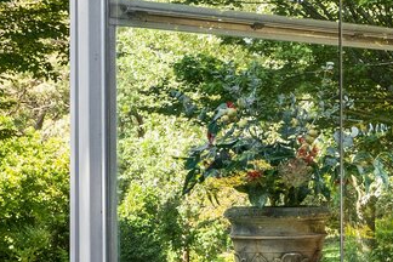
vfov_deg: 15.3
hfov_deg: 21.0
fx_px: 972
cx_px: 494
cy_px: 167
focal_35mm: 89
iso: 500
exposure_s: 1/60
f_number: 10
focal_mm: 16
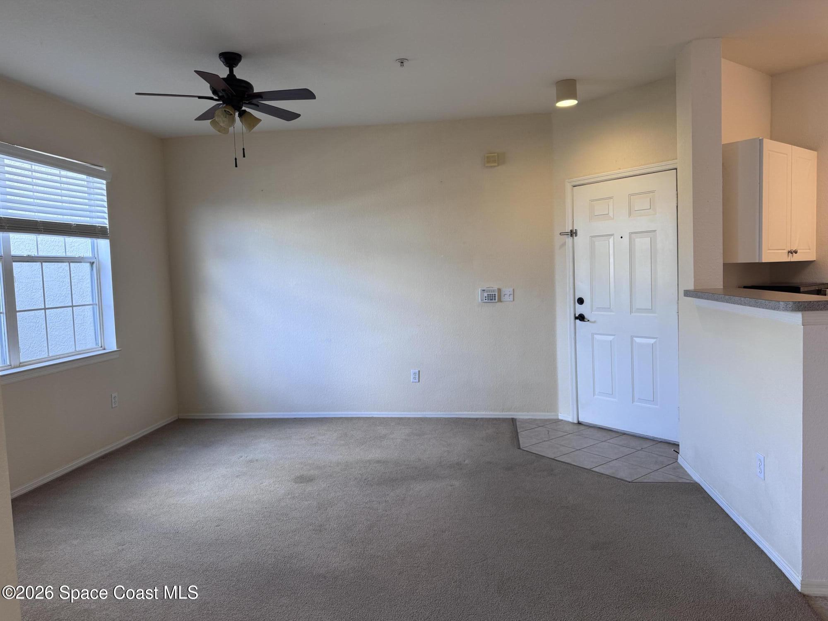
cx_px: 414
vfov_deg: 56.8
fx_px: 574
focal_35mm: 24
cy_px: 310
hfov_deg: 71.6
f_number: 1.78
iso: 100
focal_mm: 6.76
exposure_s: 1/120
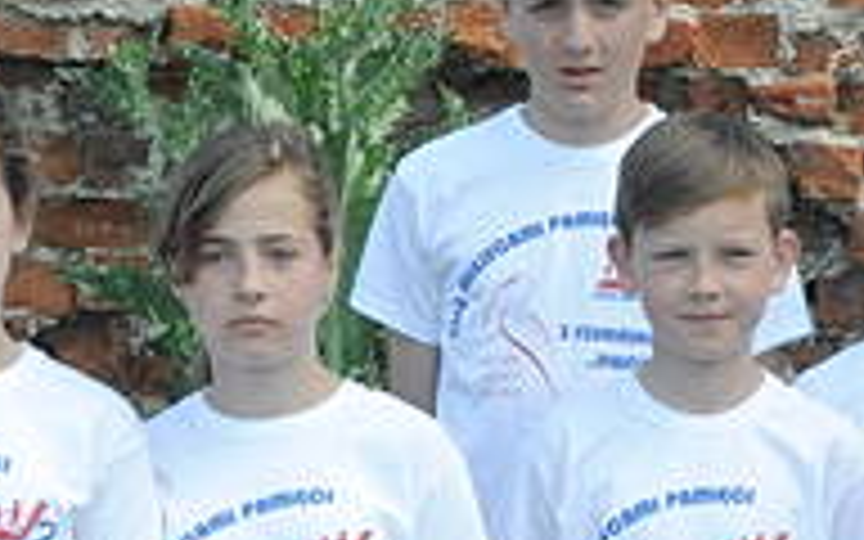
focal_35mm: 189
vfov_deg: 6.8
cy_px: 871
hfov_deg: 11.0
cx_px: 837
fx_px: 4450
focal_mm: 28
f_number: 10
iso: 800
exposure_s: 1/400
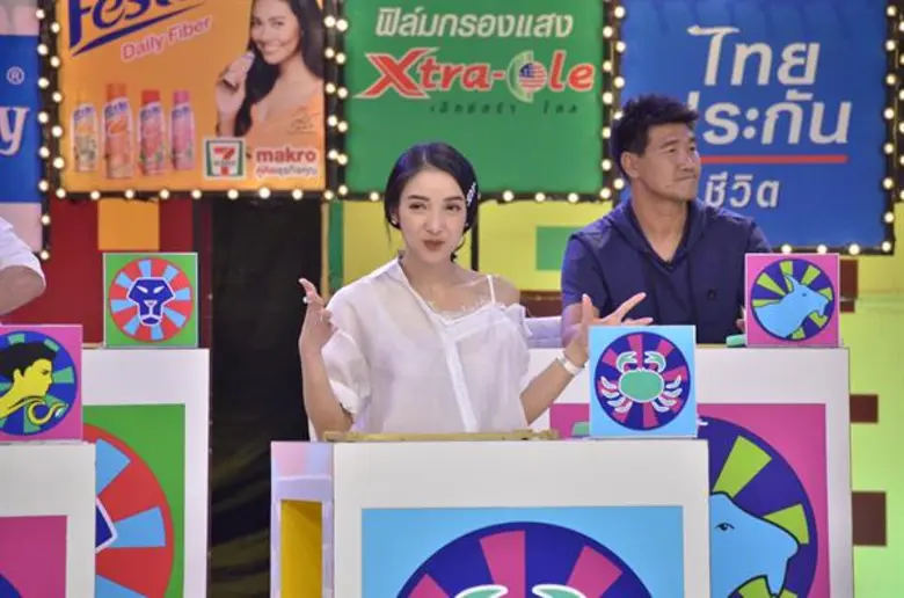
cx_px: 452
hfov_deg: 9.8
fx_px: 5260
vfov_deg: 6.5
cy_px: 299
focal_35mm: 210
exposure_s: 1/250
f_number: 5.6
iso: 1600
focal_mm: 140
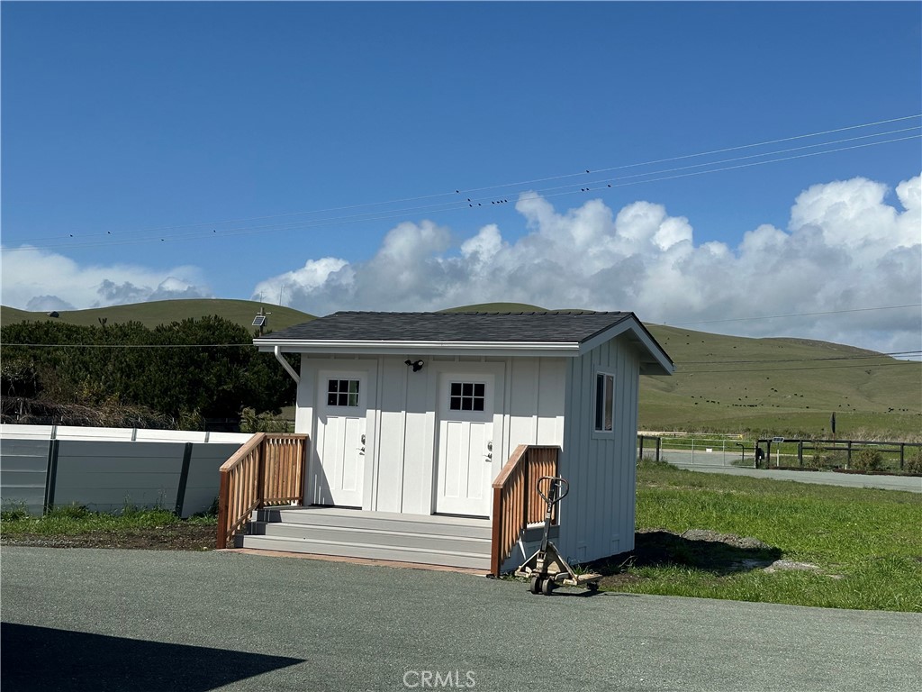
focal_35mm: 48
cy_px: 346
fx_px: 1278
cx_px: 461
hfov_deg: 39.7
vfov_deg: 30.3
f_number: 1.78
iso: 64
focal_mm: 6.86
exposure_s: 1/7634
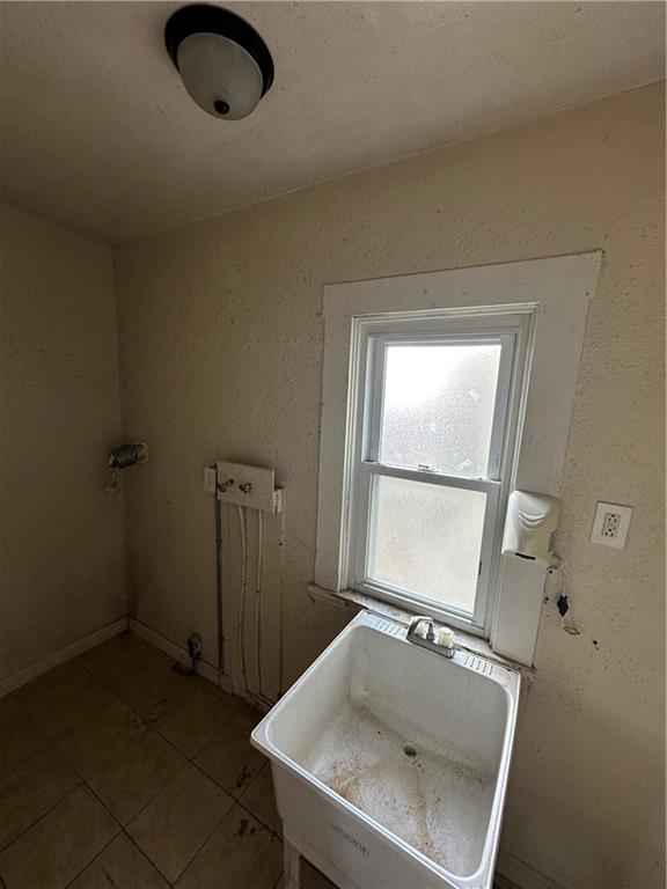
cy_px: 444
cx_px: 334
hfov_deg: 85.7
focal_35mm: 14
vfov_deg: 102.1
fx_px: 360
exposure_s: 1/99
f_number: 2.2
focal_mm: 2.22
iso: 80
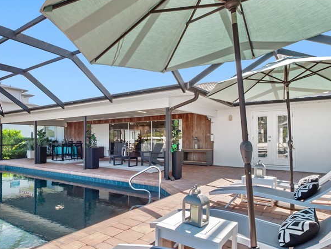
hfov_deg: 69.4
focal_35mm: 24
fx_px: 230
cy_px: 143
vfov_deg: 56.6
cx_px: 109
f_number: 7.1
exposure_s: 1/80
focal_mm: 7
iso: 200
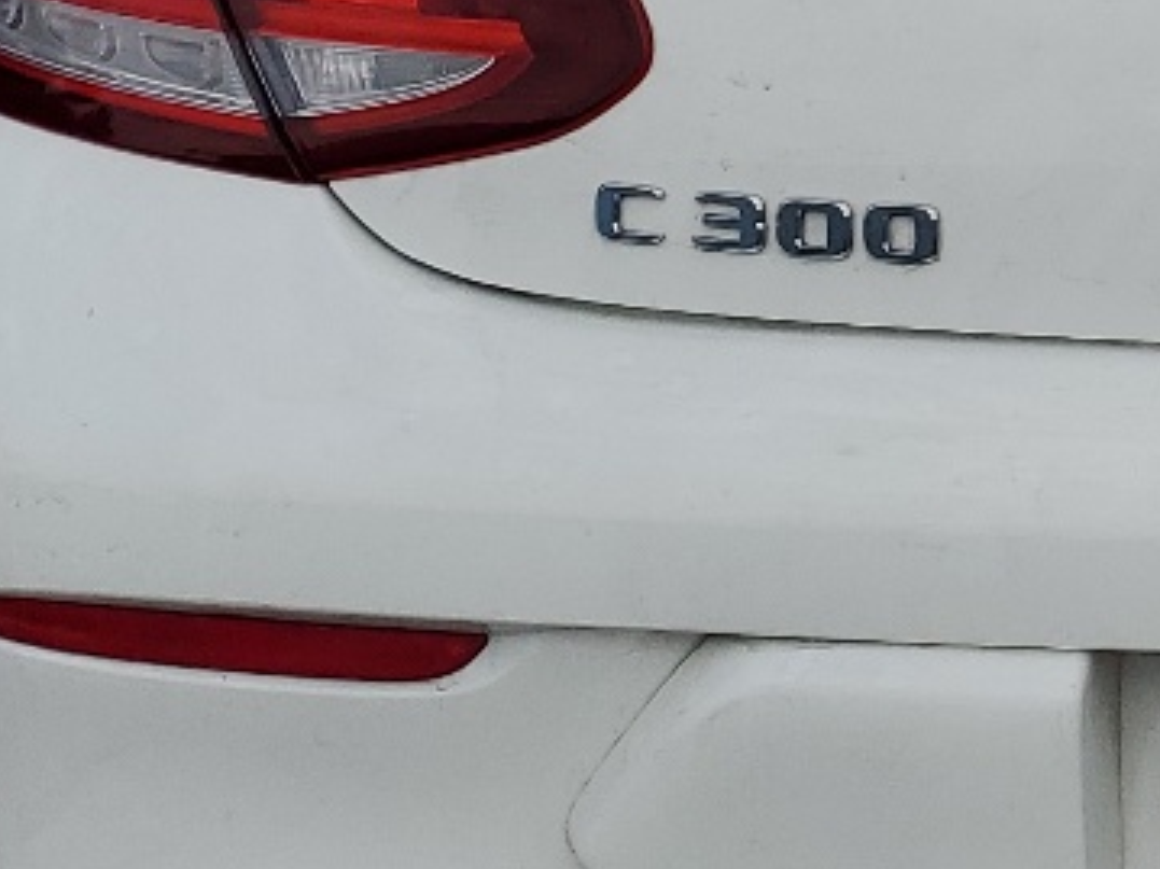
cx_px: 1664
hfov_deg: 15.8
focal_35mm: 116
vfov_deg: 12.7
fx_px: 3886
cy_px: 123
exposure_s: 1/2000
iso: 50
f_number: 1.5
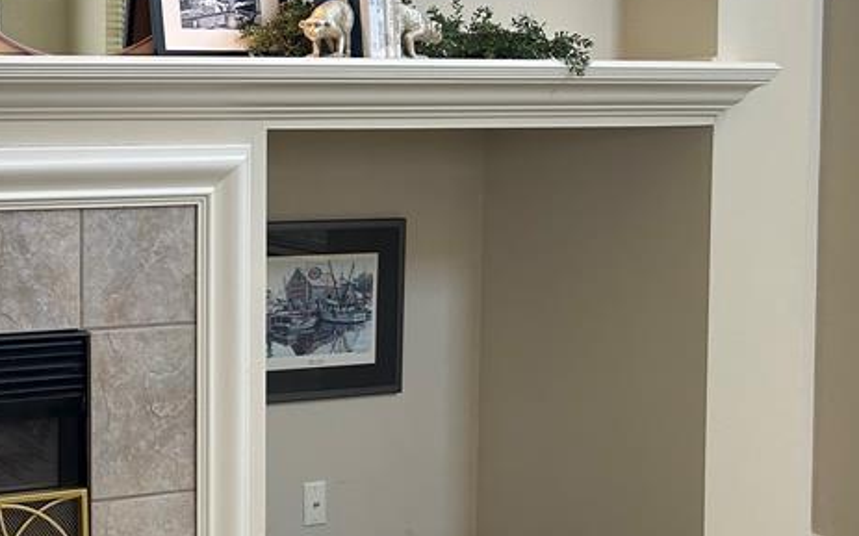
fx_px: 1428
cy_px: 150
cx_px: -71
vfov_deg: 21.1
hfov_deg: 30.2
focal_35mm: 61
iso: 125
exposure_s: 1/120
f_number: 1.5
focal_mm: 5.7
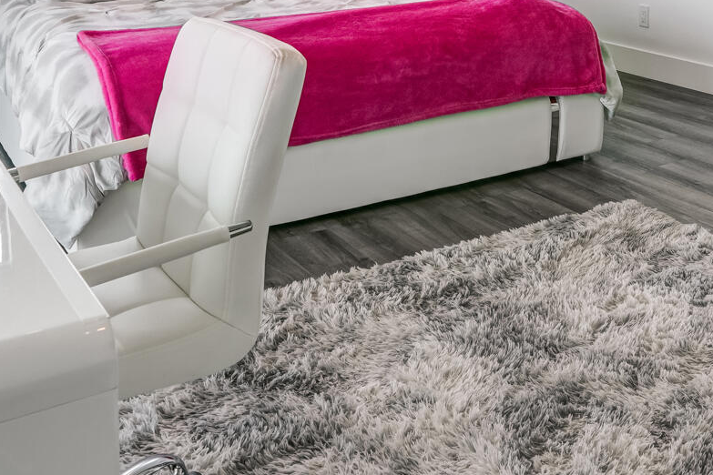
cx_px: 518
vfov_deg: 25.1
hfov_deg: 40.9
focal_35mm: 47
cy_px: -129
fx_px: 931
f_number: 9
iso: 400
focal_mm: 16
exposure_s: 1/100
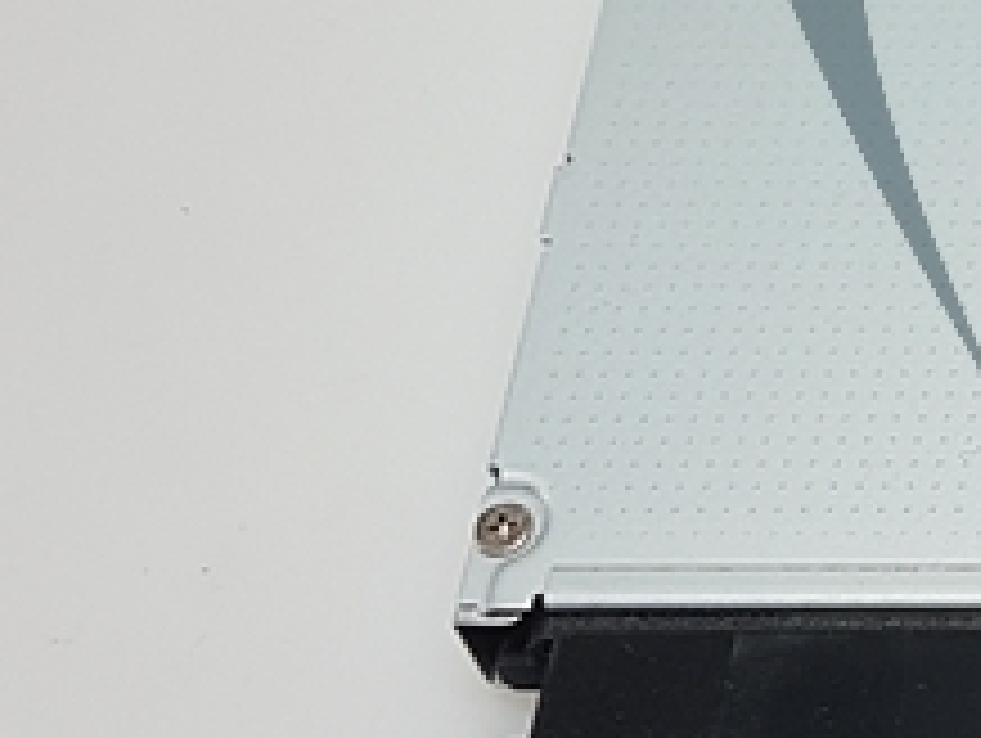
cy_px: -122
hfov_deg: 15.2
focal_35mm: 120
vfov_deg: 12.1
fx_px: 3404
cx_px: 1480
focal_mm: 4.2
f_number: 1.7
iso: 40
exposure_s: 1/100
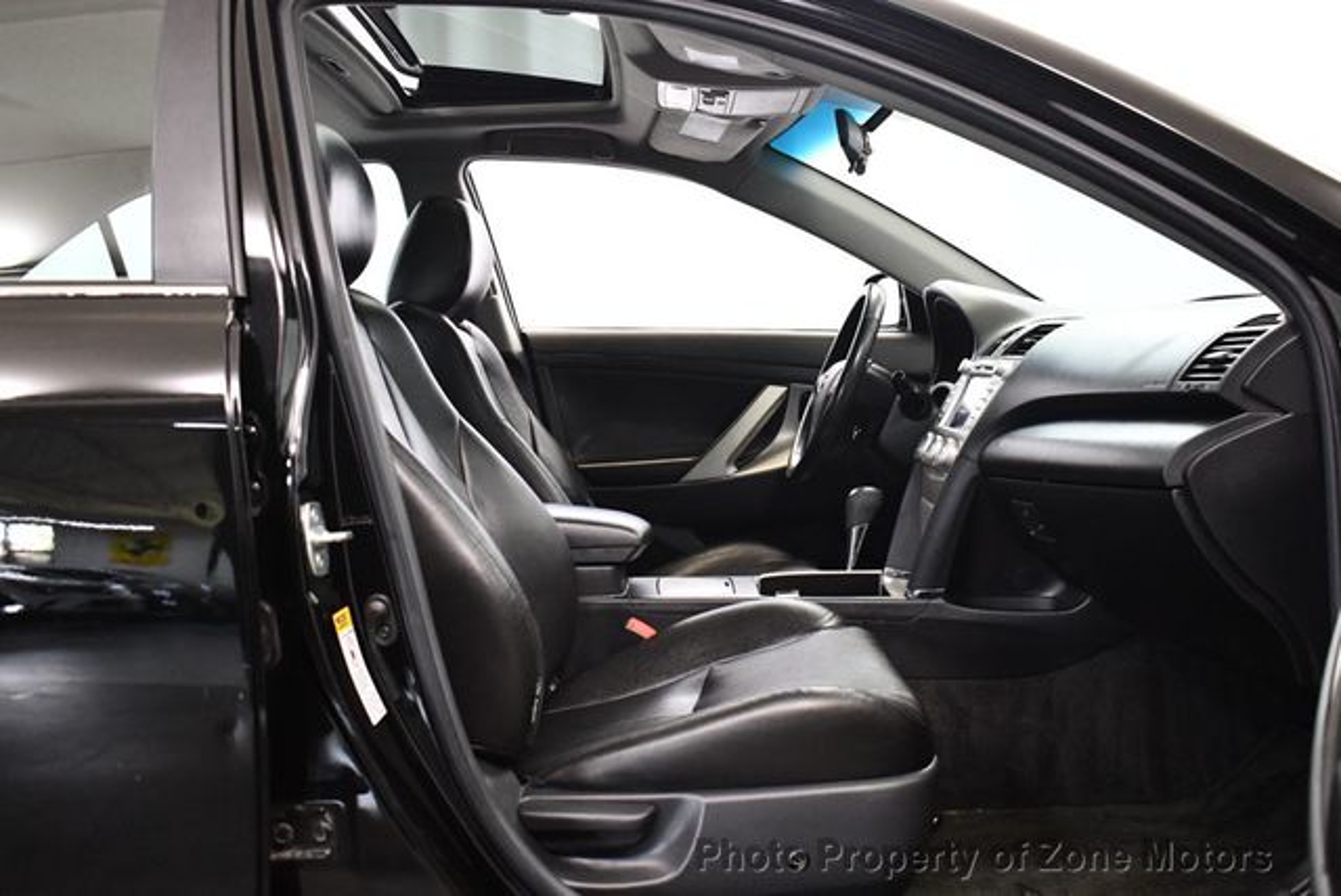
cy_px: 448
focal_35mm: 36
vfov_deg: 36.9
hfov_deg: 53.1
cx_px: 670
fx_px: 1342
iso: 2800
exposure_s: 1/125
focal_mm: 18
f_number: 3.5
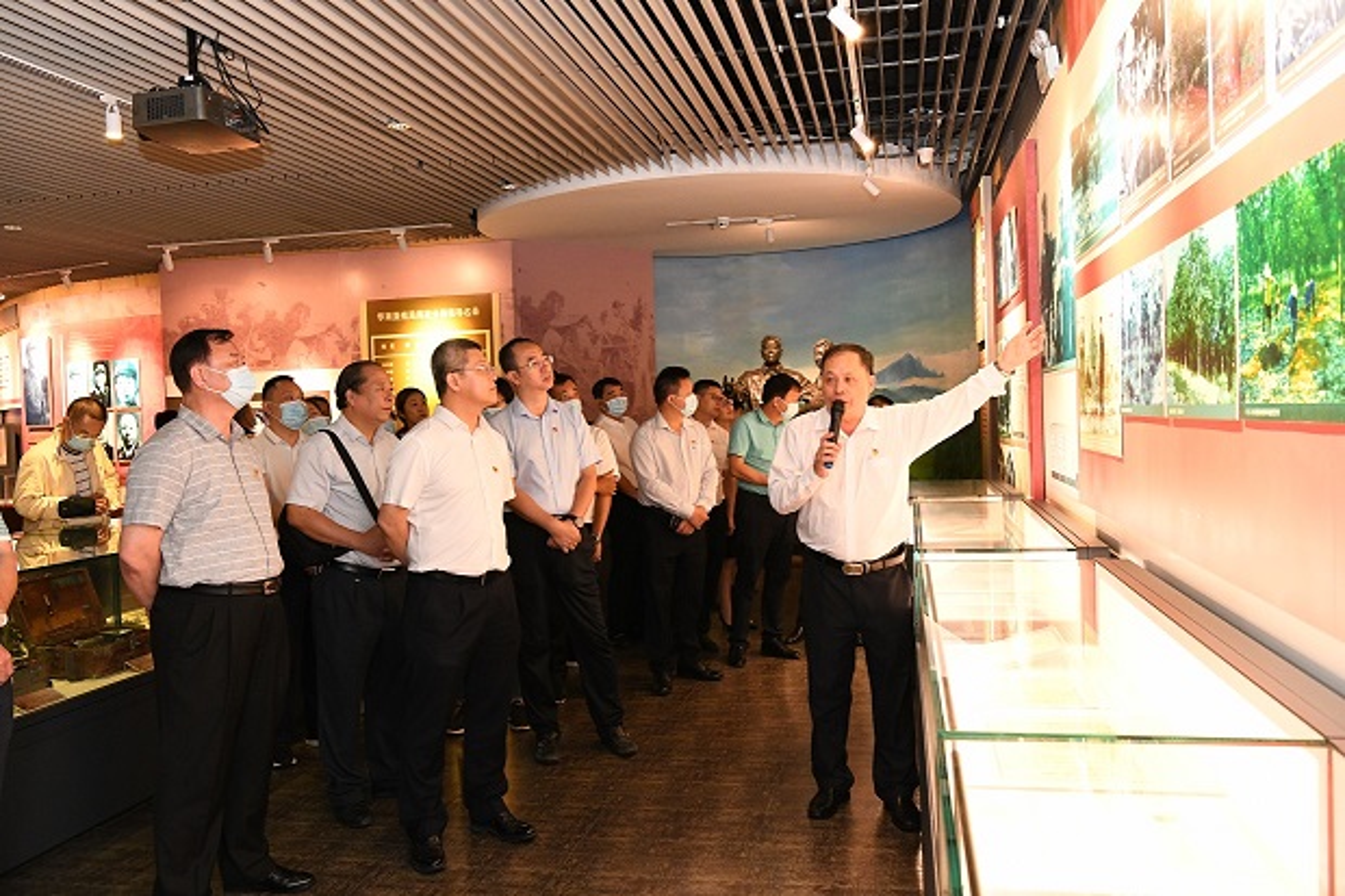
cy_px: 448
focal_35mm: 31
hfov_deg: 60.3
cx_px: 672
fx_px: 1158
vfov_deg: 42.3
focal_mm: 31
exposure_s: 1/60
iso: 5600
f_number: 5.6
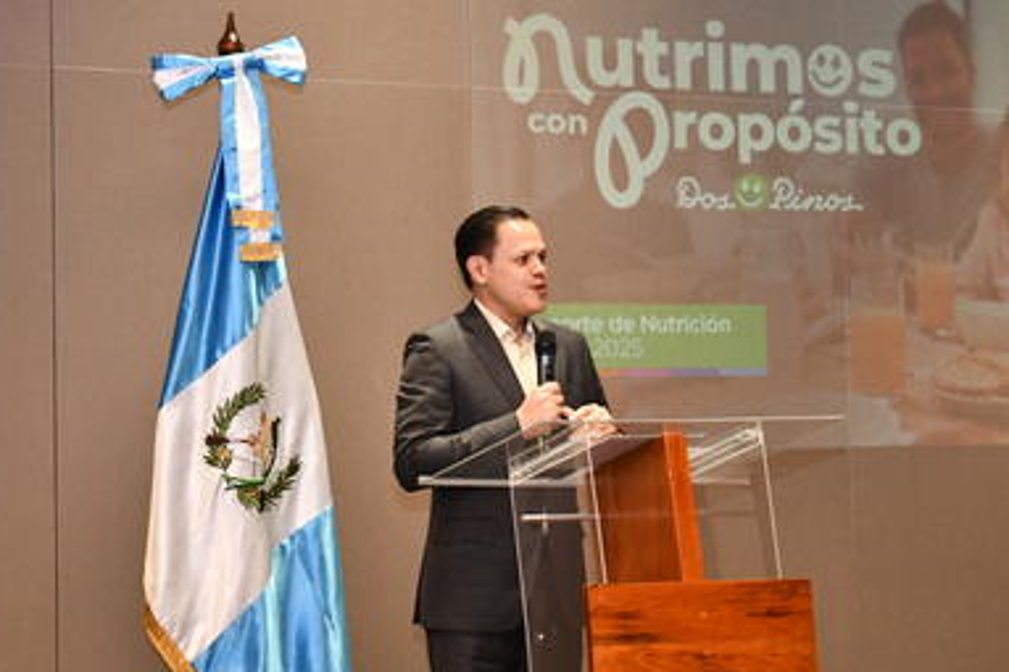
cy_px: 312
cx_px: 540
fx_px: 2998
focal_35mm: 107
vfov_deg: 12.8
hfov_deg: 19.1
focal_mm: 55
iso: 2500
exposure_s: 1/60
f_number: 5.6
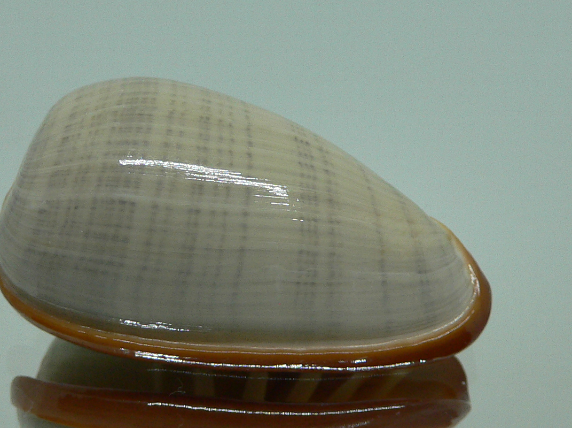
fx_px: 958
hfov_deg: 33.1
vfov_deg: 25.2
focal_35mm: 58
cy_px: 234
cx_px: 227
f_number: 2.8
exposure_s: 1/60
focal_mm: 4.6
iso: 100
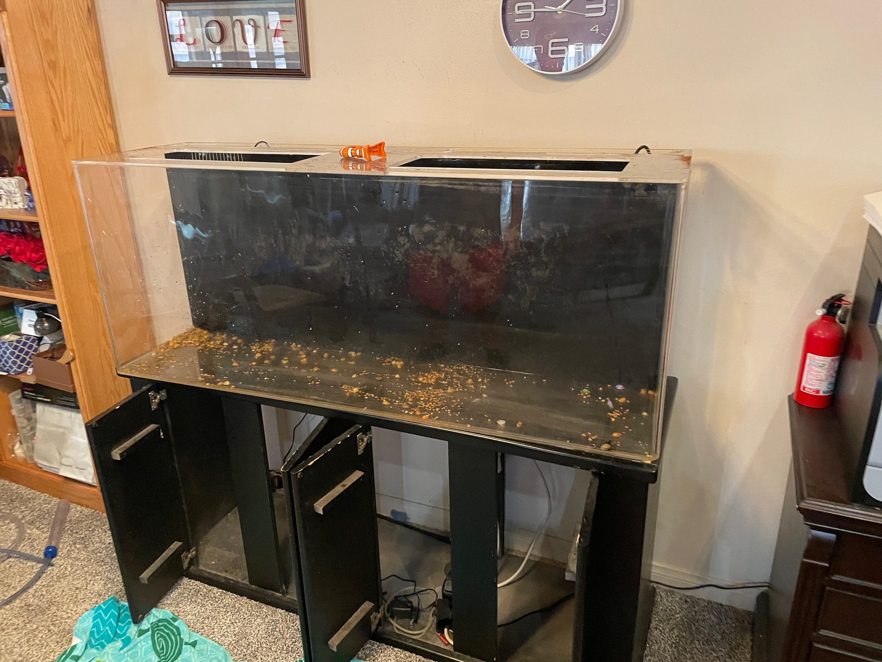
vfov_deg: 53.1
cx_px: 441
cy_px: 331
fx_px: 662
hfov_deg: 67.3
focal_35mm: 26
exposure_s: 1/30
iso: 500
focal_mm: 4.2
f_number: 1.6
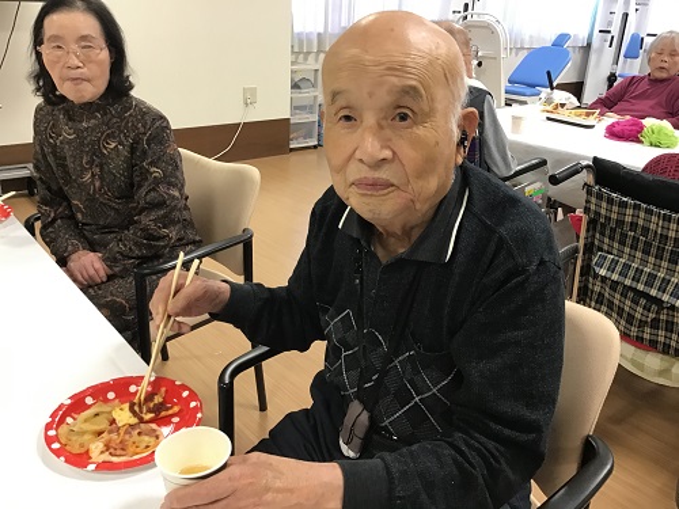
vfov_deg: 45.4
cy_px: 254
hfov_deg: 58.4
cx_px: 340
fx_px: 608
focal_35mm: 31
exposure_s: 1/30
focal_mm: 3.3
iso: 100
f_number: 2.4
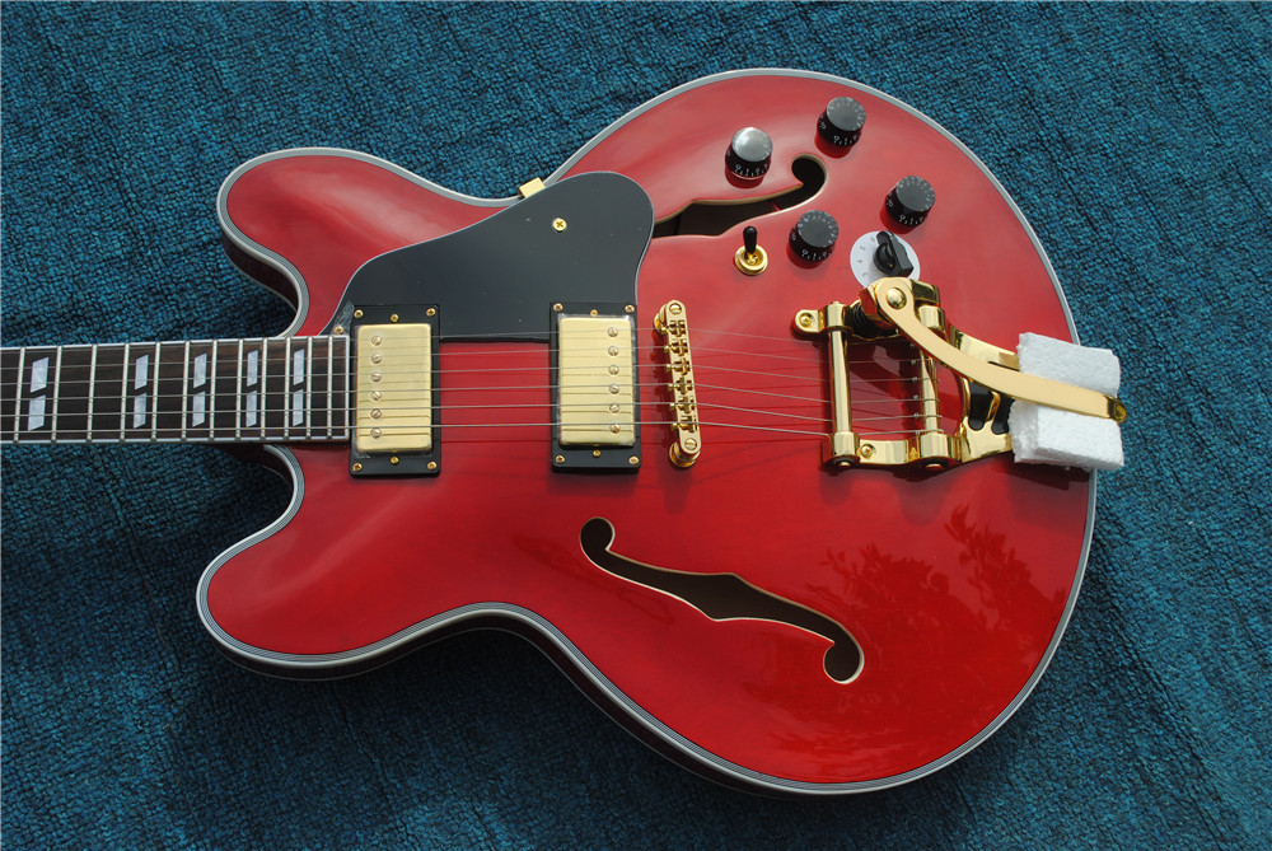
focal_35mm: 45
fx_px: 1592
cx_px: 636
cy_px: 426
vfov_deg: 29.9
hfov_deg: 43.6
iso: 100
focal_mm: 30
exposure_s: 1/250
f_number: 8
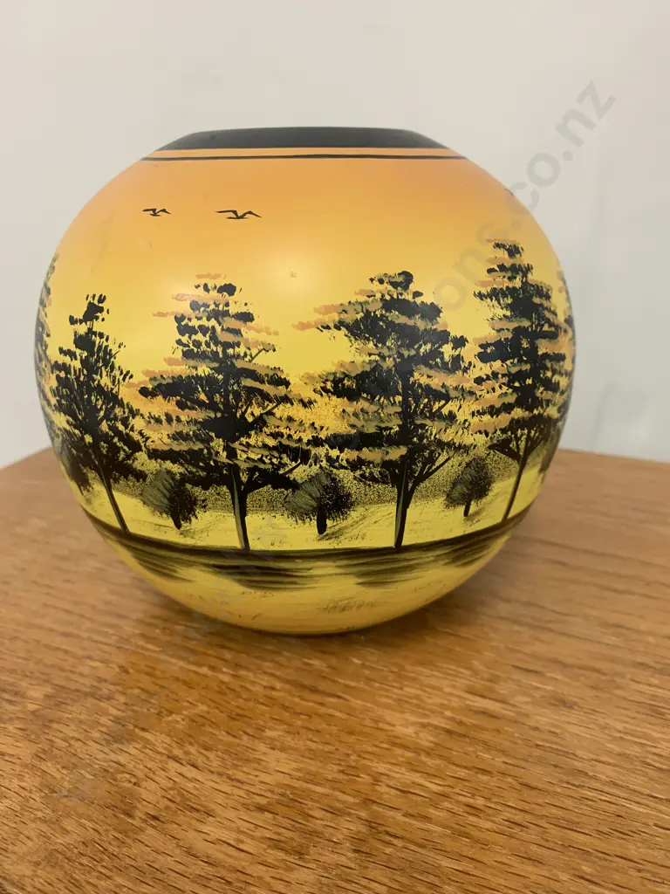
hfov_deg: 53.1
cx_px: 335
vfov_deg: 67.3
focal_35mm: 26
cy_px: 447
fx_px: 671
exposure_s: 1/50
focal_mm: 4.25
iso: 100
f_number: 1.8
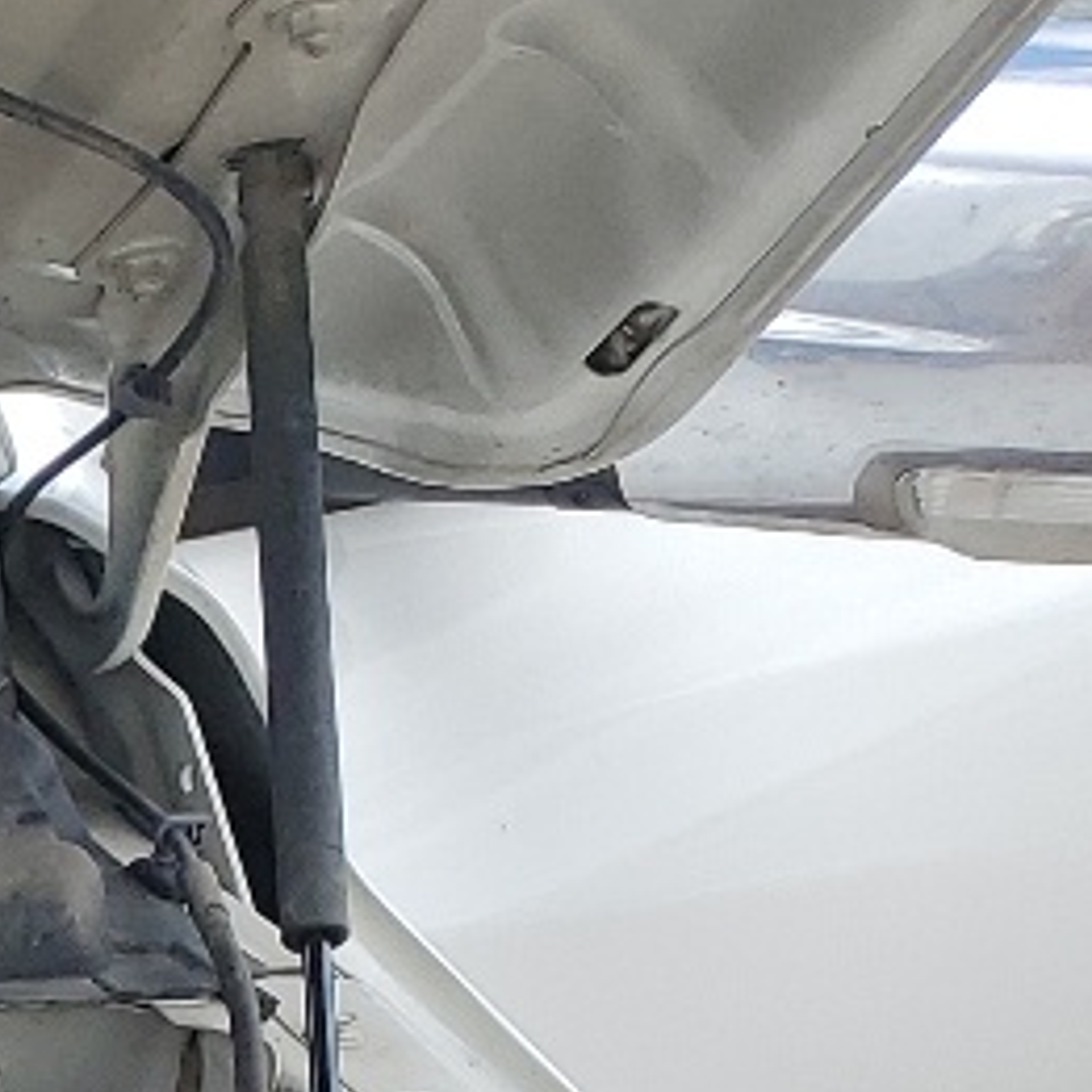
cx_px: -2155
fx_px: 5032
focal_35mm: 141
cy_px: 1770
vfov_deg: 11.7
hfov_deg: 9.6
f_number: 1.5
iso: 50
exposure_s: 1/1250
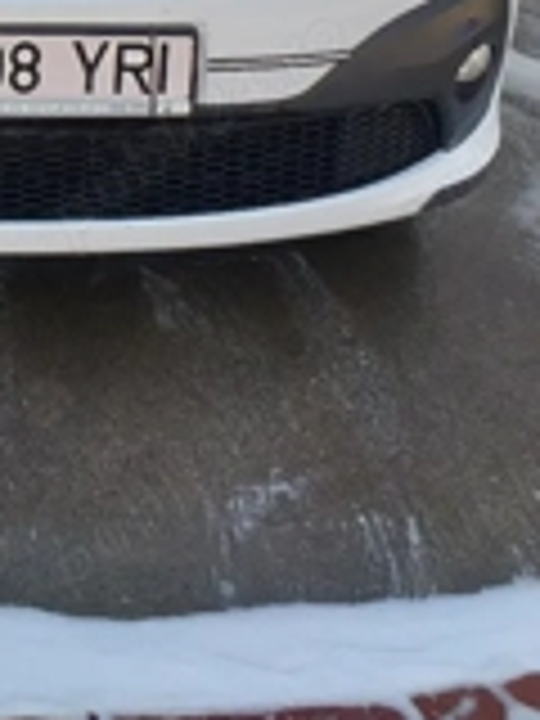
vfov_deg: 26.2
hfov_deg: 21.4
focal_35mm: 65
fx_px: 1352
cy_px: -171
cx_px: -63
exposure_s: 1/270
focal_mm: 3.6
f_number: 1.9
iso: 40
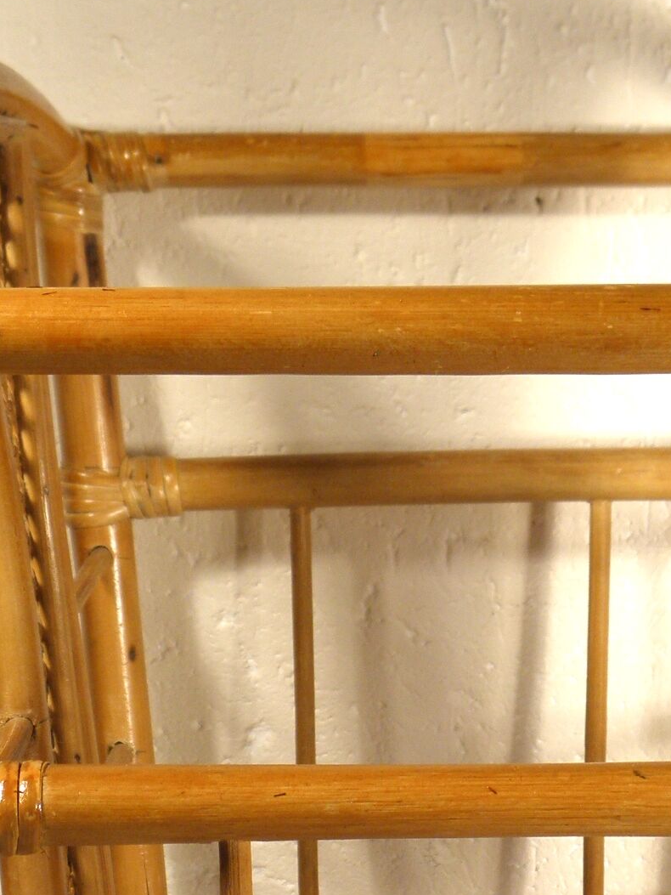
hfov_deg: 13.8
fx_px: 2765
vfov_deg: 18.2
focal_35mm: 107
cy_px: 708
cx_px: 461
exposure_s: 1/40
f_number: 3.9
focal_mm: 7.9
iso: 100
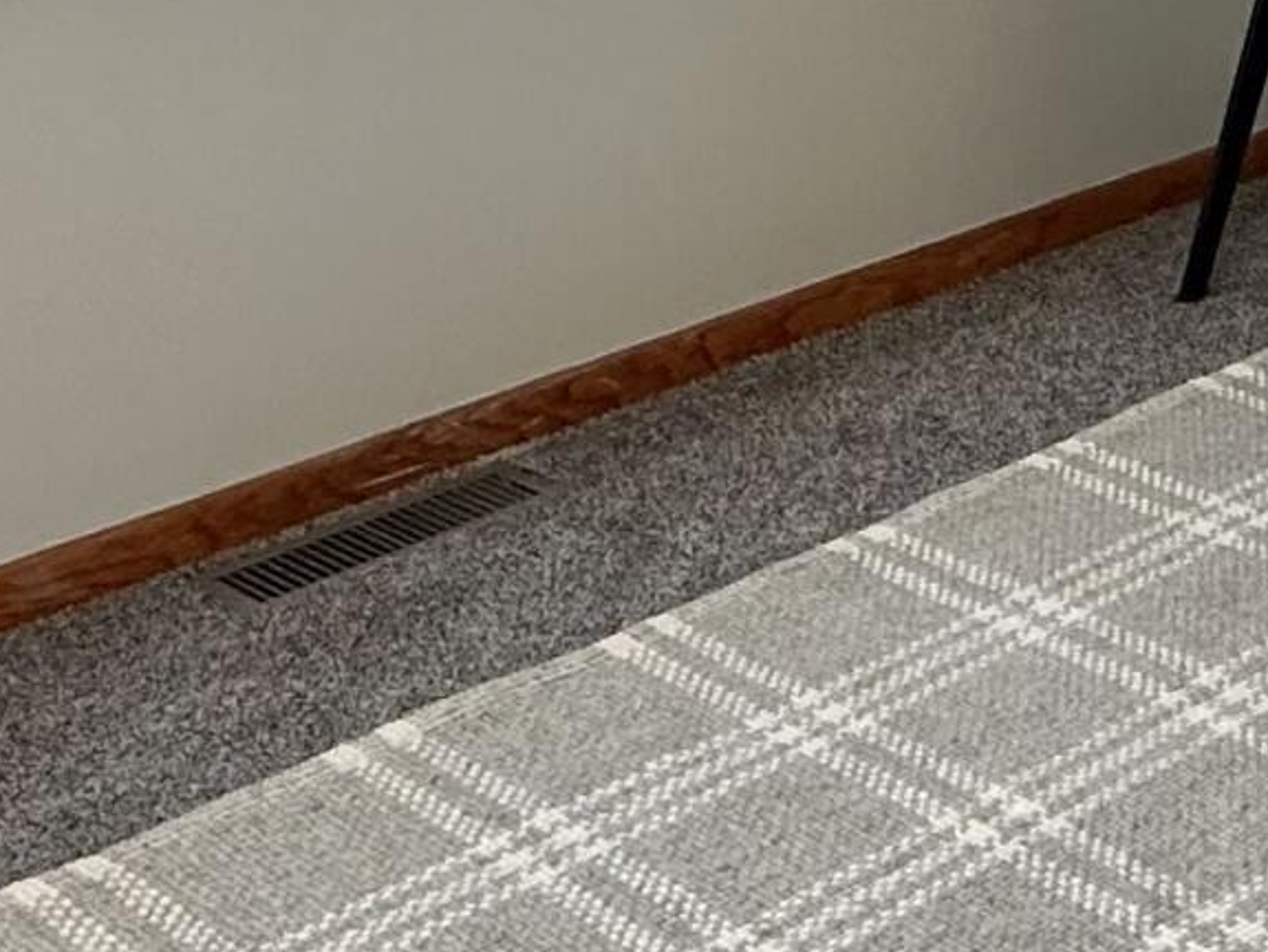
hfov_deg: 23.1
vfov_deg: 18.8
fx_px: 2676
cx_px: 1724
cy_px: -269
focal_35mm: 73
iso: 125
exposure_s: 1/120
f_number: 2.2
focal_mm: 2.22
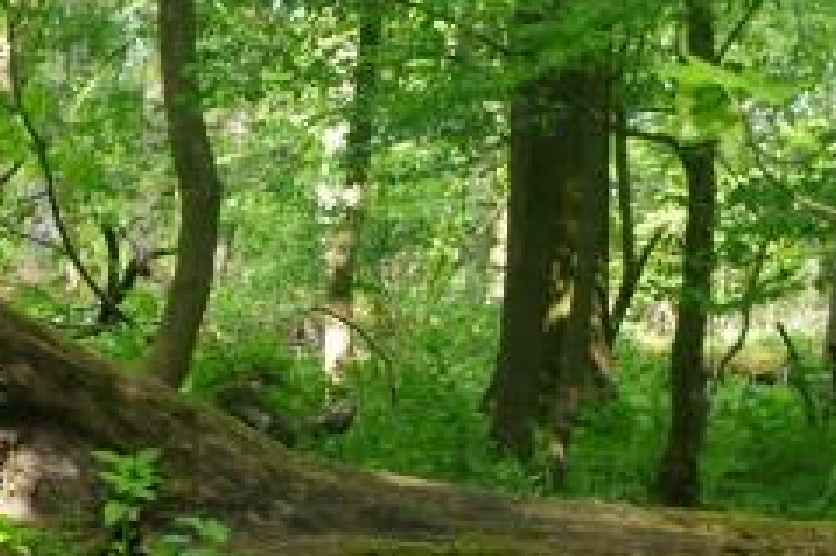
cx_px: 119
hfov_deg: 15.1
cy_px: 378
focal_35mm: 135
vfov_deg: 10.1
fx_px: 3133
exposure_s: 1/80
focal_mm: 47.5
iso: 1600
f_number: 11
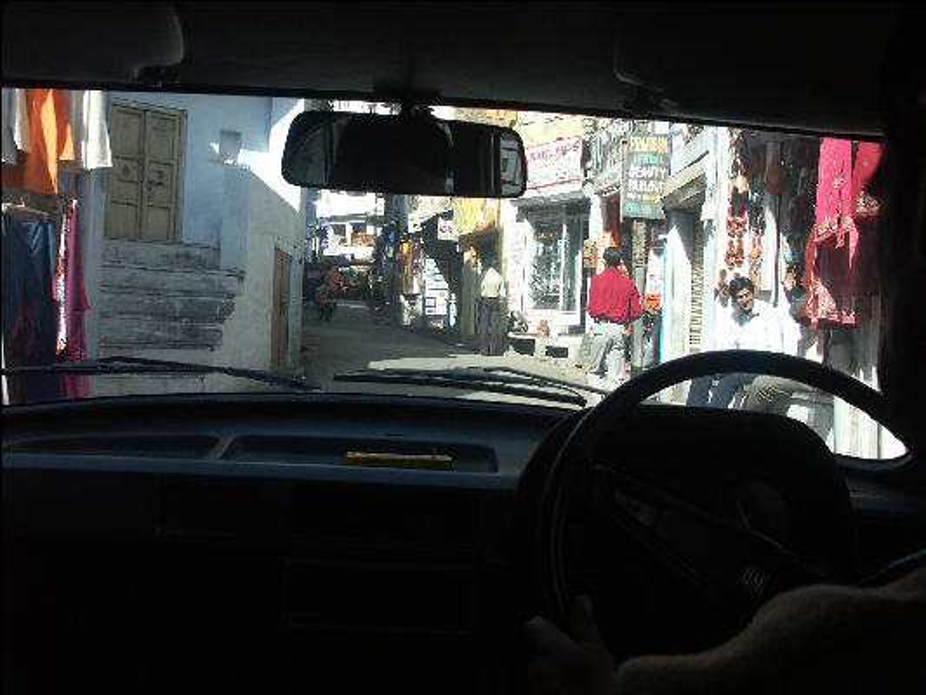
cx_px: 463
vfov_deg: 43.0
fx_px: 883
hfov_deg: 55.3
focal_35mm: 33
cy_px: 348
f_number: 6.3
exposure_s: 1/250
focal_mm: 8.55
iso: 100
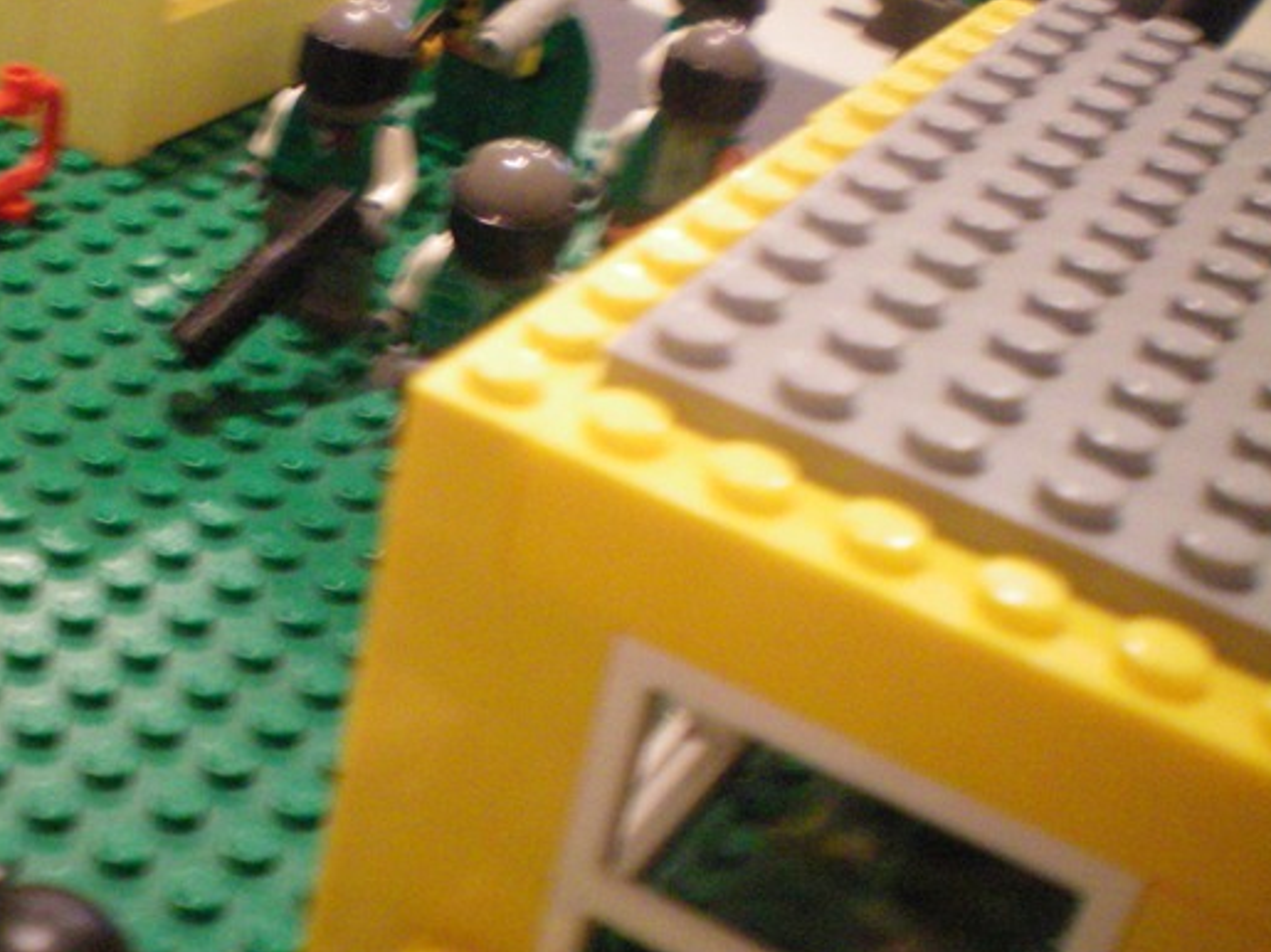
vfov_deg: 24.7
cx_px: 291
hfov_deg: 32.0
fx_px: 2166
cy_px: 338
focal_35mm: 59
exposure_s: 1/13
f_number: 3.1
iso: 400
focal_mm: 6.3
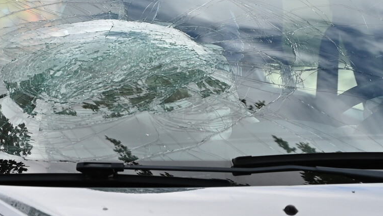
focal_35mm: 279
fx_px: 2834
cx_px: 132
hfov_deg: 7.7
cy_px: 125
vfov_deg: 4.4
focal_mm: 70
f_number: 4
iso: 200
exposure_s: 1/1000
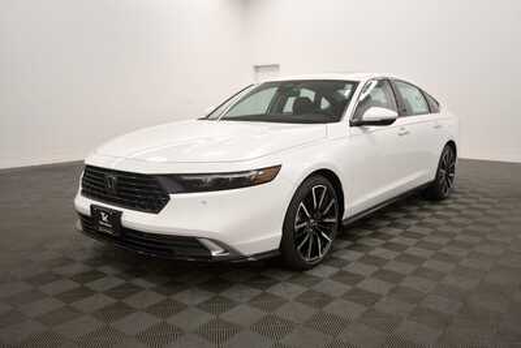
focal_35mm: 27
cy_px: 174
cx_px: 260
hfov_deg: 67.4
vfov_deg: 48.0
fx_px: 391
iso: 800
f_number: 5.3
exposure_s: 1/250
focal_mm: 18
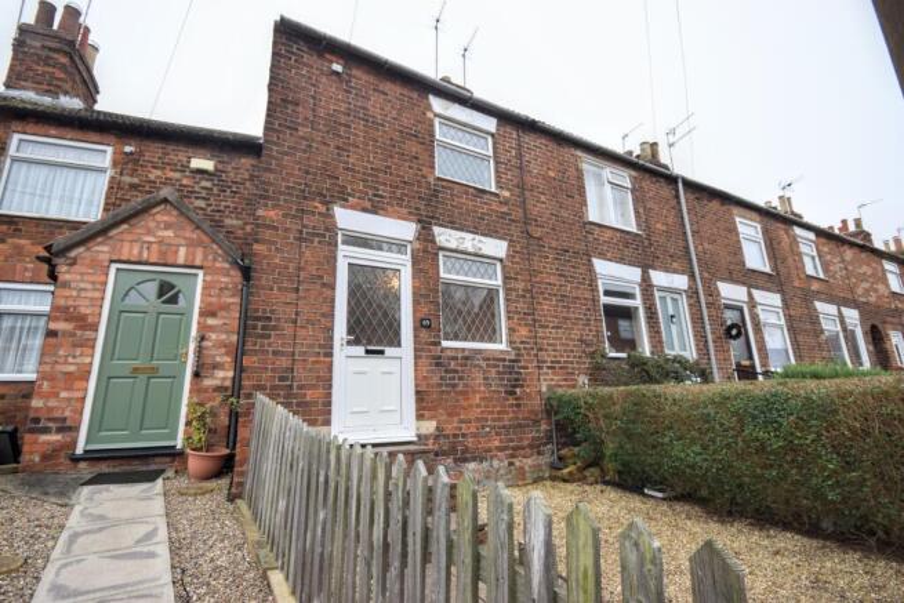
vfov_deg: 69.7
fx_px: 433
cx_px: 452
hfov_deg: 92.4
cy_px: 302
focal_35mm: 17
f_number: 7.1
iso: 400
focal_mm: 11.5
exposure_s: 1/200
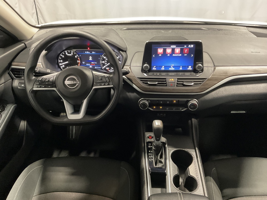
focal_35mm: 29
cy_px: 100
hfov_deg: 61.7
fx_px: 224
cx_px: 134
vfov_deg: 48.2
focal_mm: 3
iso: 250
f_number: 1.8
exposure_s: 1/25
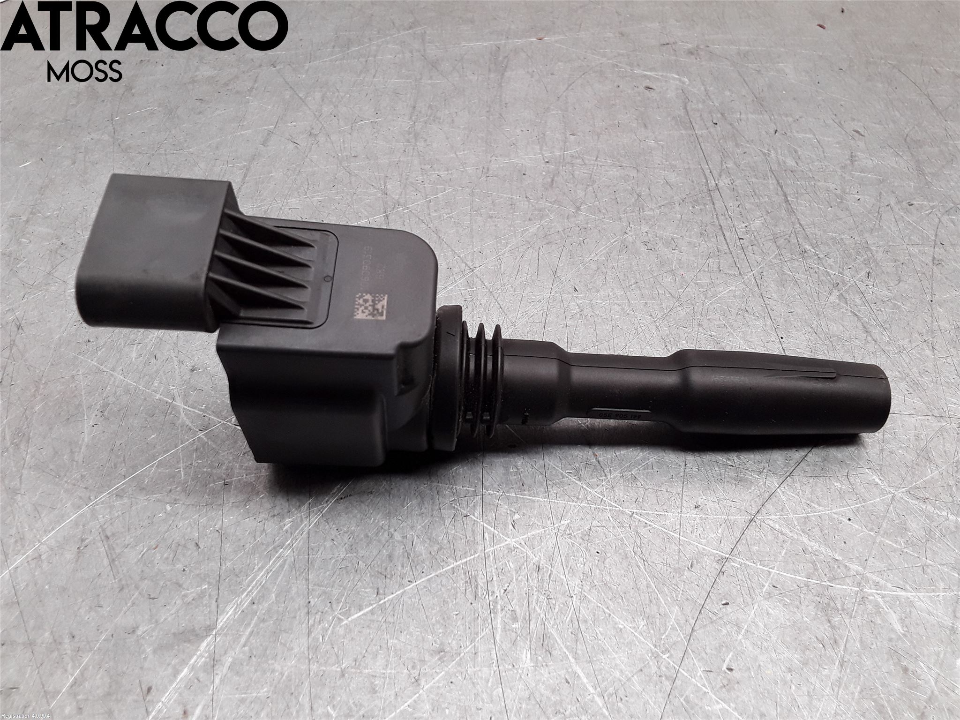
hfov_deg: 63.4
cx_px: 480
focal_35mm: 28
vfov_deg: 49.7
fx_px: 777
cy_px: 360
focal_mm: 2.91
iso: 40
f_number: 1.9
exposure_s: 1/50
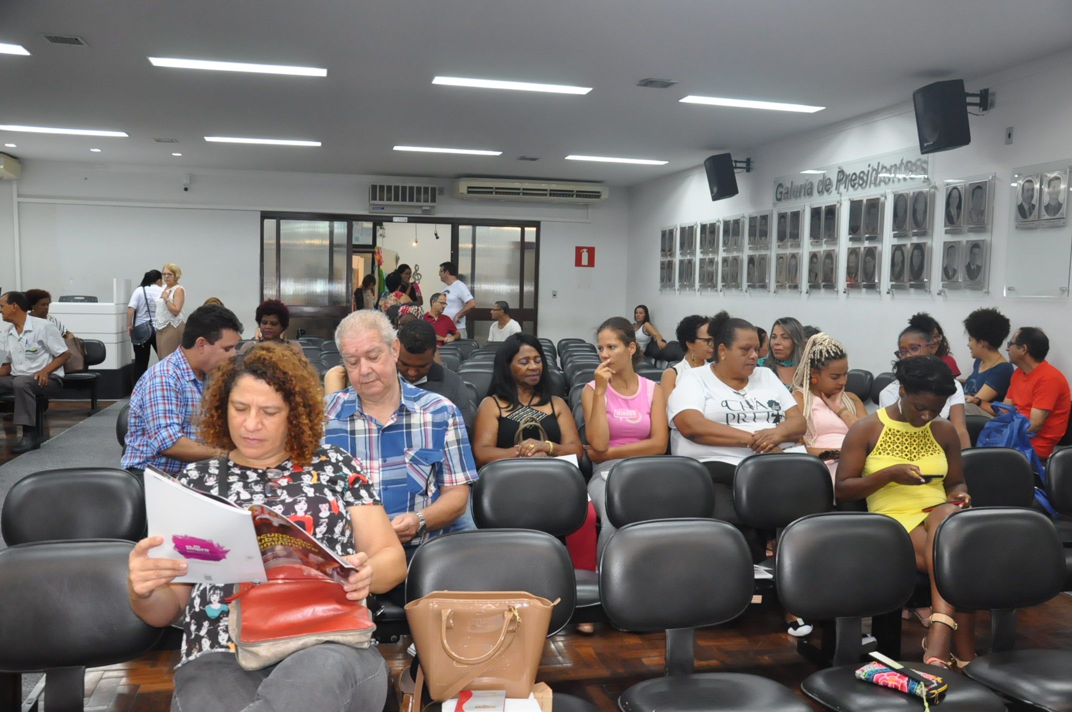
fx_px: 937
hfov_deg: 59.6
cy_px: 356
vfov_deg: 41.6
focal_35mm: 32
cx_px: 536
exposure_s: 1/100
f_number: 5
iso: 2000
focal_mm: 21
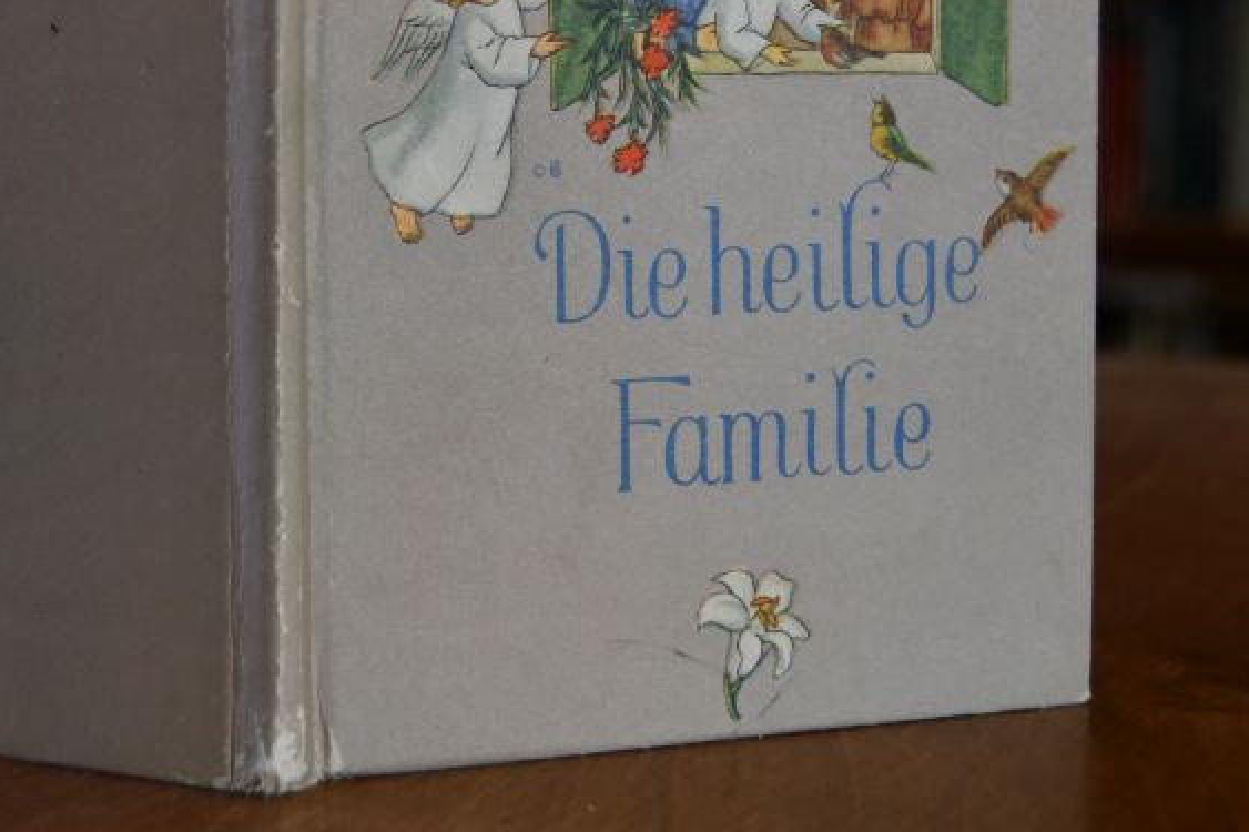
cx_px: 408
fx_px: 2497
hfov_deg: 27.9
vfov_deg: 18.8
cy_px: 220
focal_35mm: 72
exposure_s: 1/250
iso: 640
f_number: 4.2
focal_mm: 30
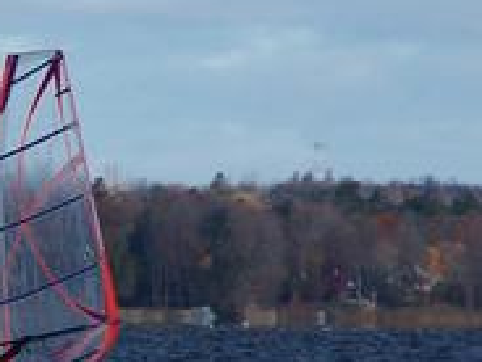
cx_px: -84
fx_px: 18450
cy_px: 307
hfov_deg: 1.5
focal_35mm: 1325
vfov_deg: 1.1
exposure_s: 1/350
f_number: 7.1
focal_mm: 63
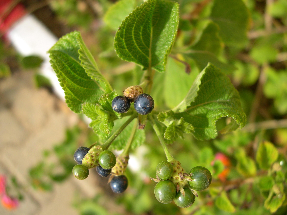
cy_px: 108
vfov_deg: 37.7
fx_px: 315
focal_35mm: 38
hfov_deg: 49.0
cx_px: 144
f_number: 2.8
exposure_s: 1/587
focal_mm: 8
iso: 100
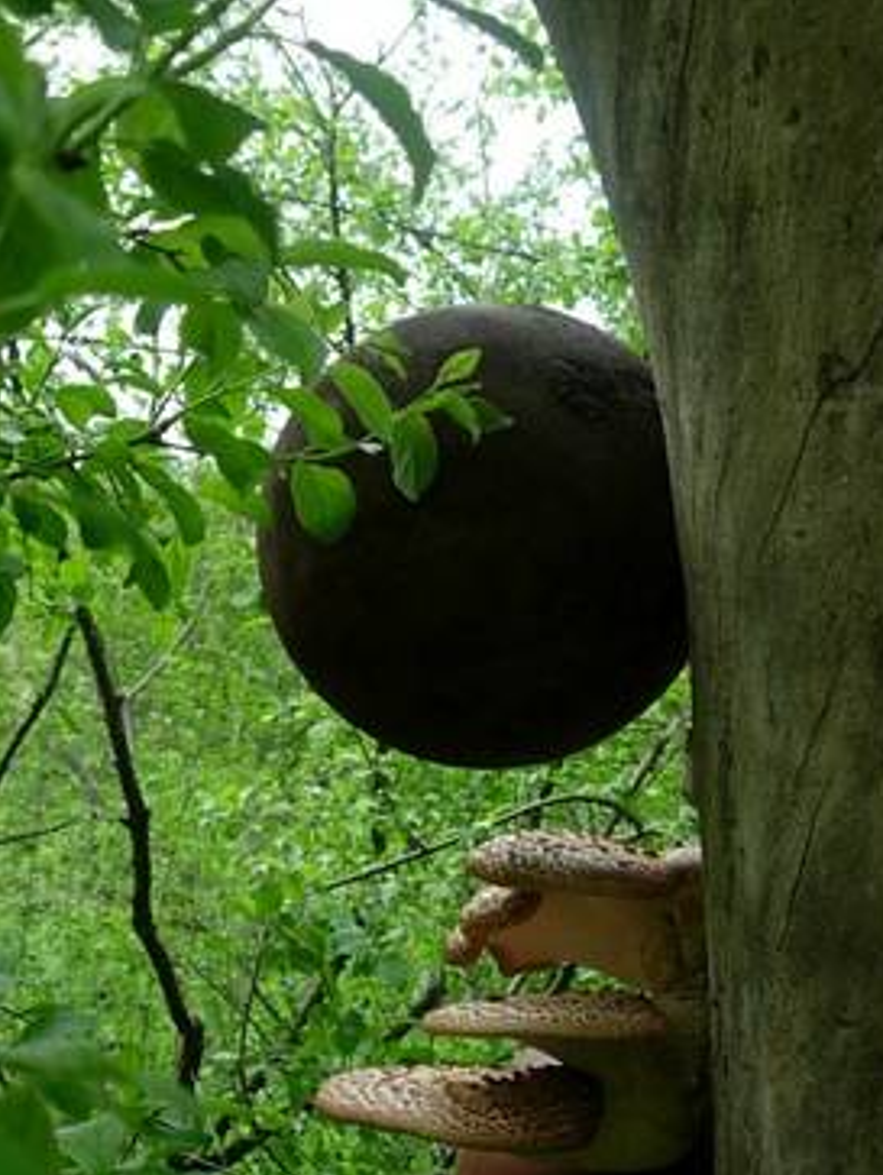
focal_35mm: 68
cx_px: 420
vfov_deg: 28.5
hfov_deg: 21.7
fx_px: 2309
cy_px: 528
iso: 64
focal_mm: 7.8
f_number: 2.8
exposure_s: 1/264
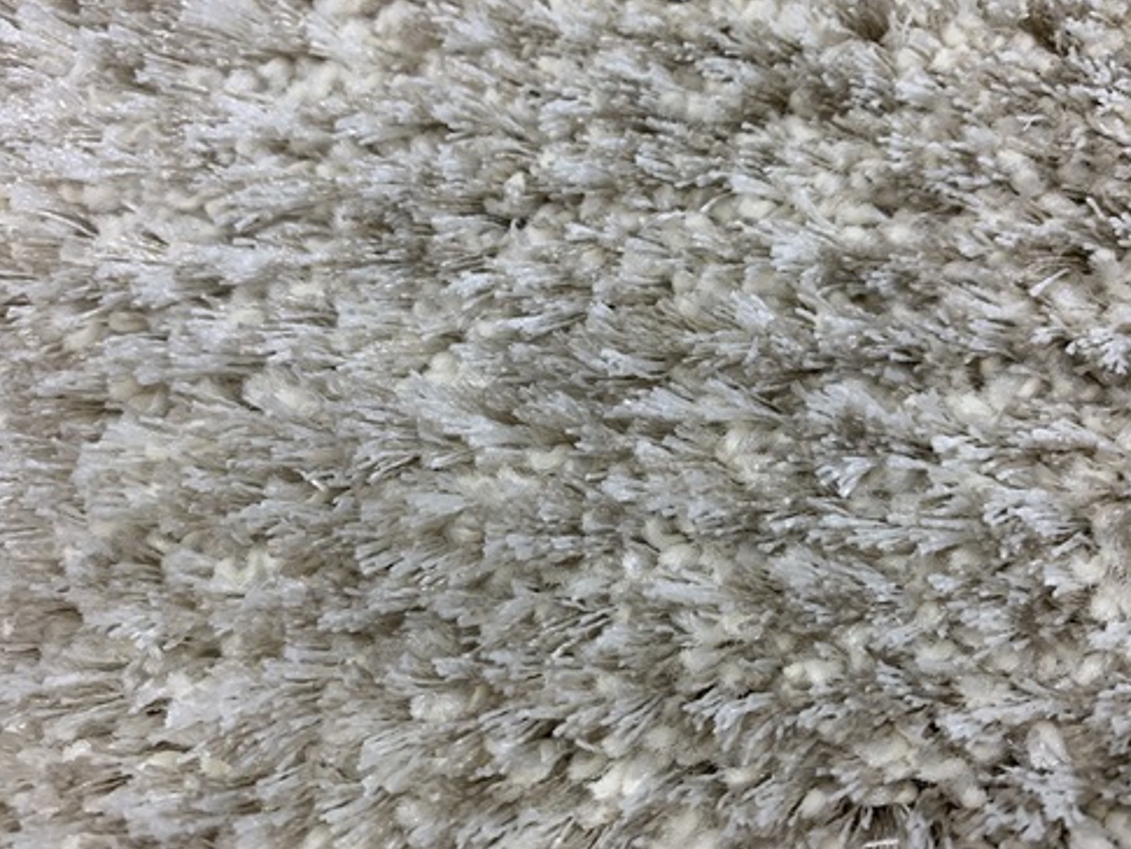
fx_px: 882
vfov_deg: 51.4
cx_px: 578
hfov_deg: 65.3
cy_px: 411
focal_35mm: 27
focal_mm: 4.25
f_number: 1.8
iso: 80
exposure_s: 1/121
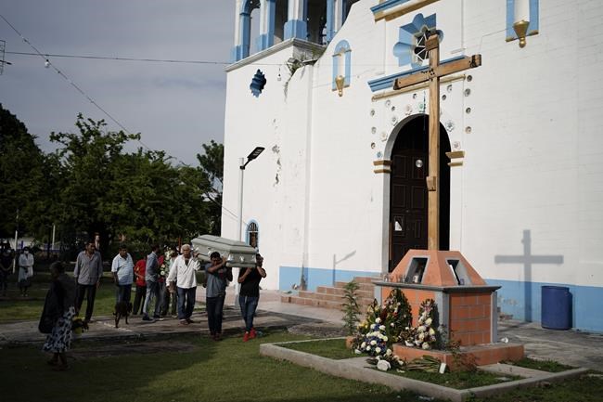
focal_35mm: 35
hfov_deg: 54.4
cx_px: 302
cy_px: 201
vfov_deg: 37.8
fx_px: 586
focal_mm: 35
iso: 50
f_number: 2.8
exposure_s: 1/2500
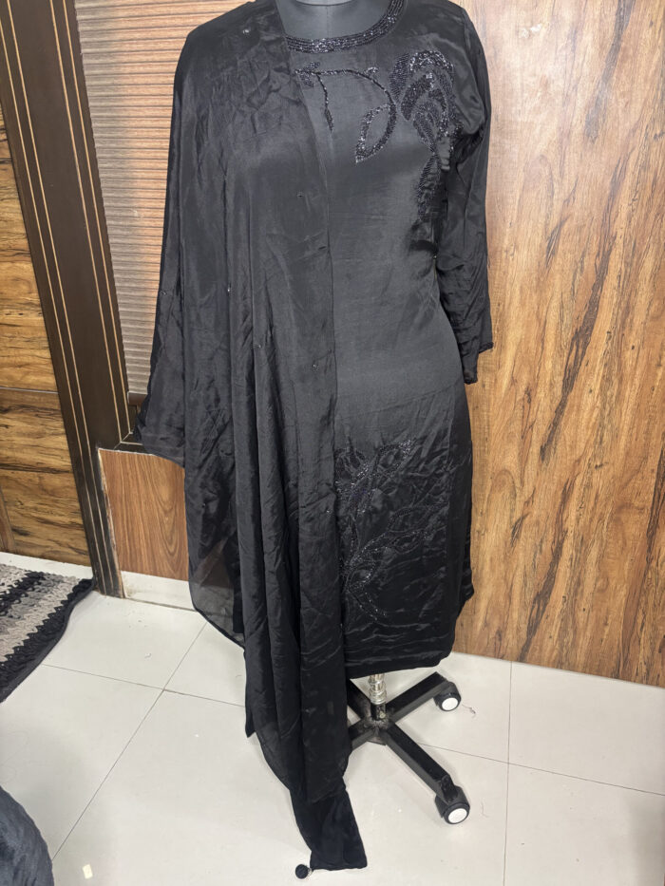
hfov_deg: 53.1
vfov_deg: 67.3
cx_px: 332
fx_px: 666
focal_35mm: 26
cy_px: 443
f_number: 1.6
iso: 320
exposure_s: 1/50
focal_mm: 5.96
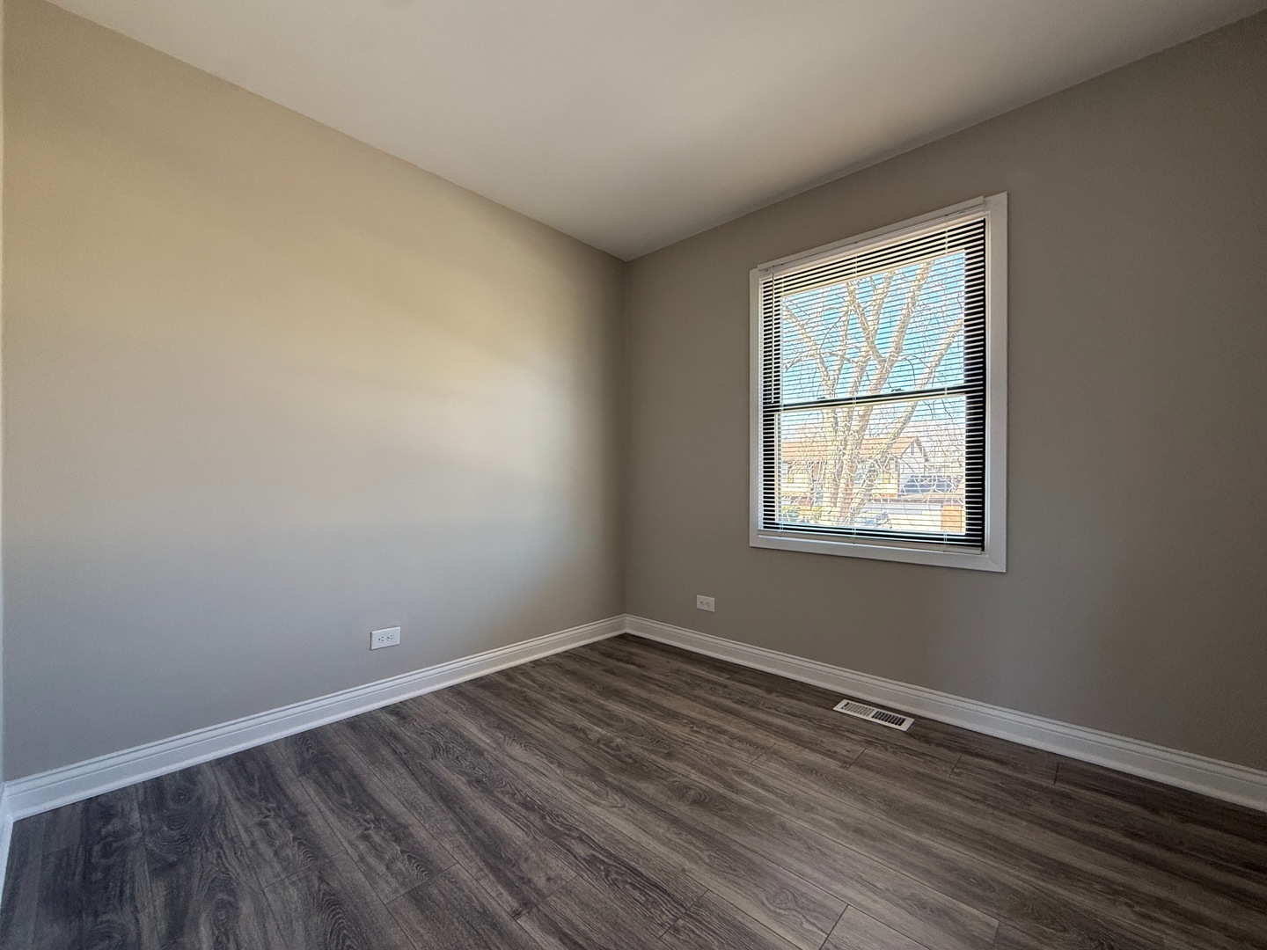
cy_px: 475
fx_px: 512
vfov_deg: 85.7
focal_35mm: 14
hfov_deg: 102.1
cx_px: 634
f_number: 2.2
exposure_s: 1/99
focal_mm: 2.22
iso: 200
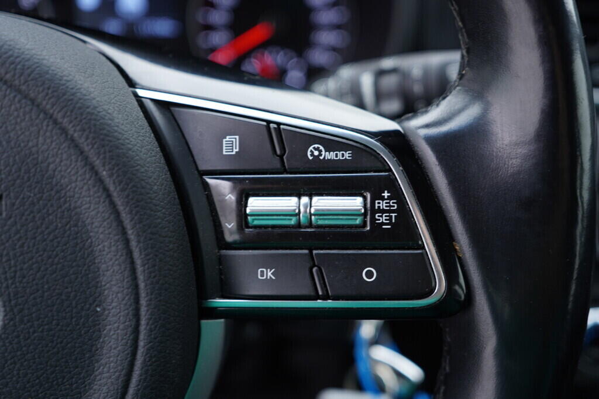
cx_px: 300
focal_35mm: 36
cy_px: 200
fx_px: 599
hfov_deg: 53.1
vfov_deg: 36.9
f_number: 2.8
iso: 200
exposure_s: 1/40
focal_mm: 24
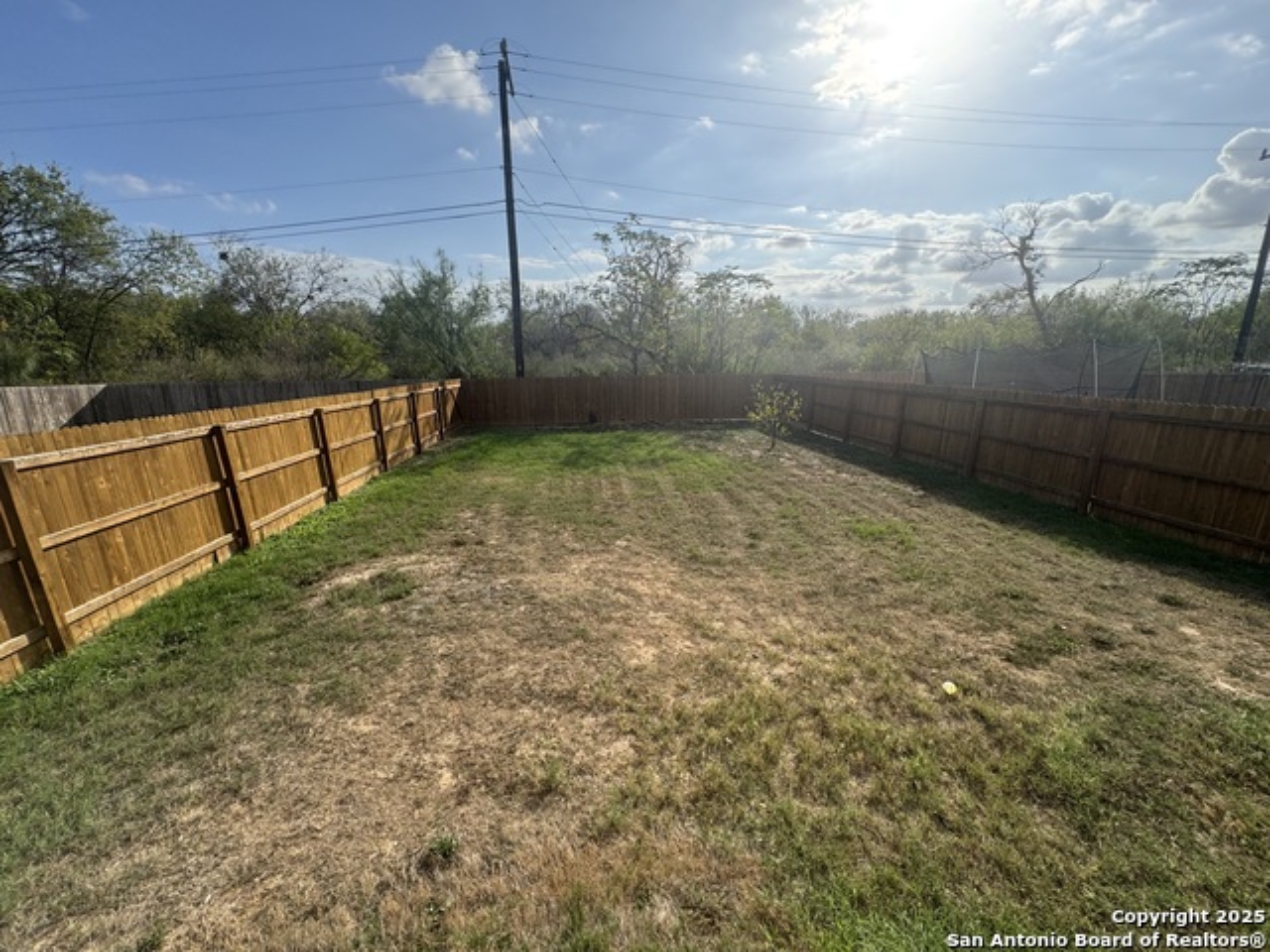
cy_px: 476
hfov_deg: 102.1
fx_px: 514
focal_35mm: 14
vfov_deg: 85.7
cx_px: 635
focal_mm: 2.22
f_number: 2.2
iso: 50
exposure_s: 1/1709
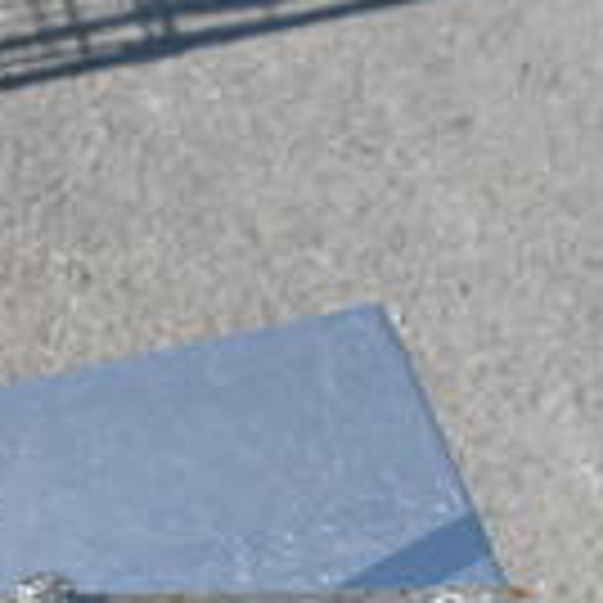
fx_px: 2523
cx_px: -99
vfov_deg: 13.1
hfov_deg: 13.3
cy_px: 837
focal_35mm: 128
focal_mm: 22
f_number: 7.1
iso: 100
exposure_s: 1/200
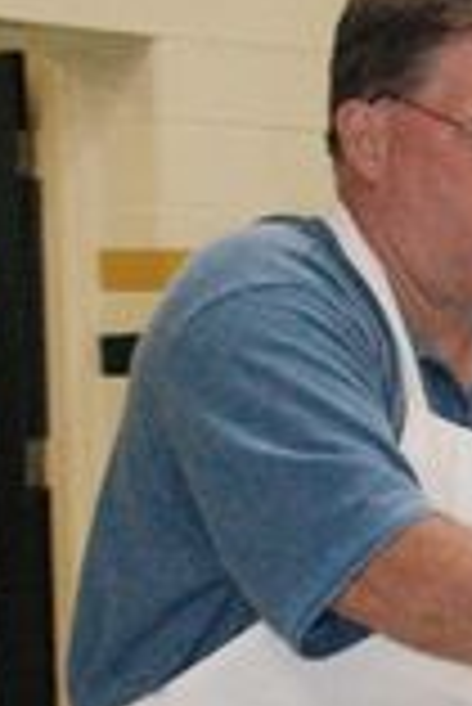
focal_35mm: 183
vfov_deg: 11.1
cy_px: 706
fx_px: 3591
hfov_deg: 7.5
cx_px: 535
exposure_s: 1/200
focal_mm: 48
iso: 1600
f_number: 5.6
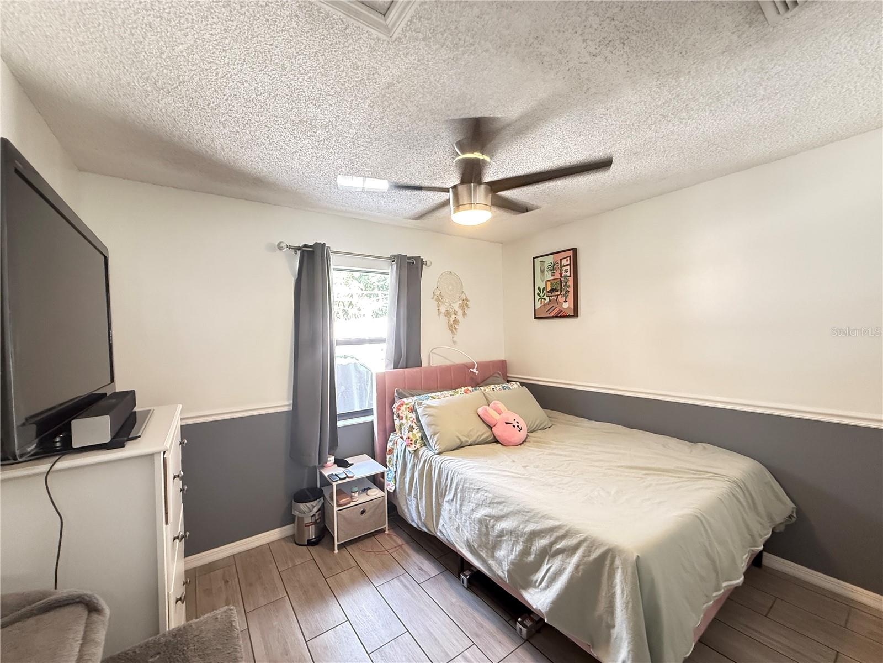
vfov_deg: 85.7
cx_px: 442
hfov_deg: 102.1
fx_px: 357
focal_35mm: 14
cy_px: 332
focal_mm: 2.22
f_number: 2.2
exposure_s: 1/60
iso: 640
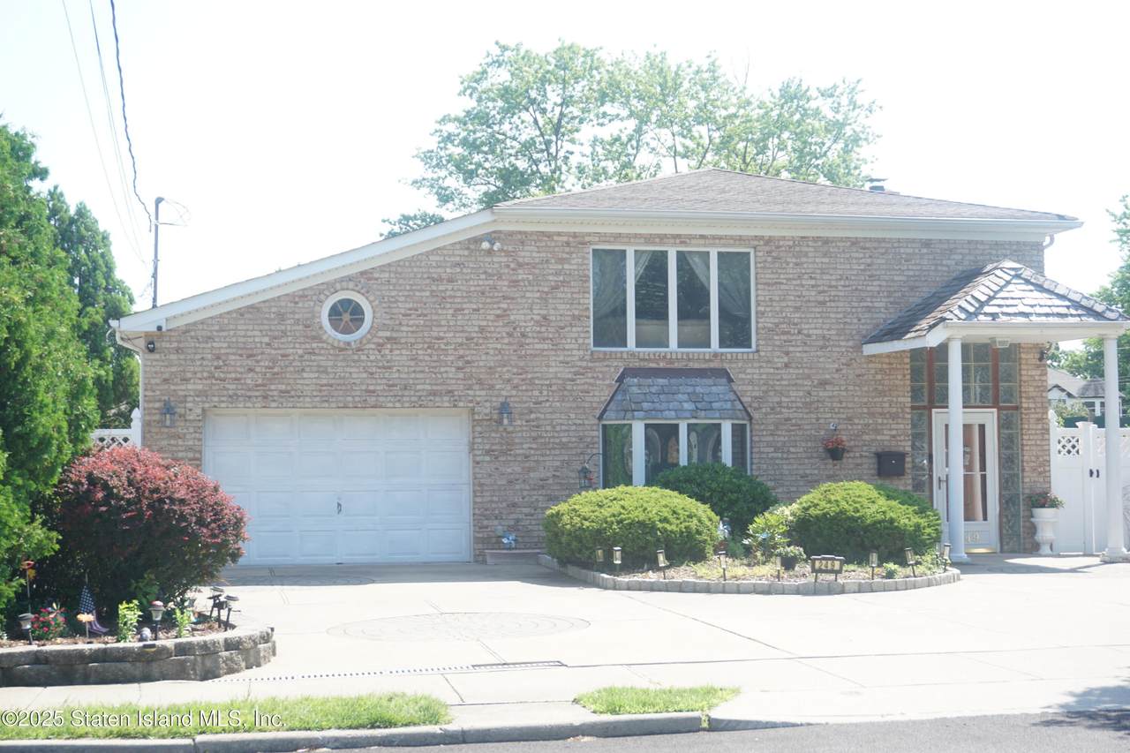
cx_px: 565
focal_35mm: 51
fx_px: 1601
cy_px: 376
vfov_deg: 26.5
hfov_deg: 38.9
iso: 100
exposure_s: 1/160
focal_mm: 34
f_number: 5.6
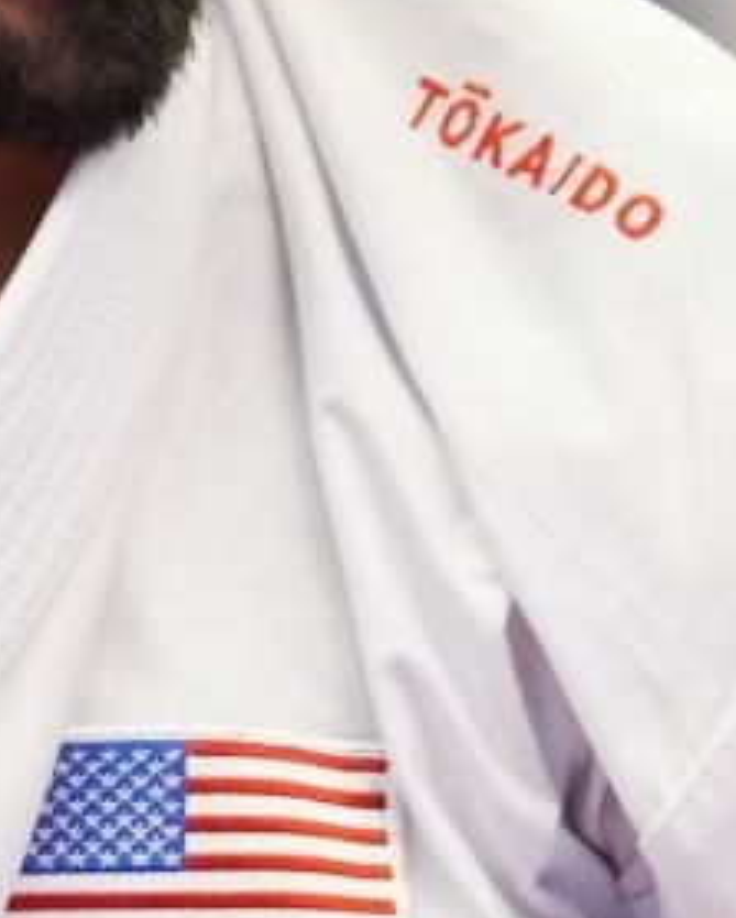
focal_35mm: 1517
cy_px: 300
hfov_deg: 1.0
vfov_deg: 1.3
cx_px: 673
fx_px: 41238
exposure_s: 1/500
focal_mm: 167
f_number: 2.8
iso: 1250
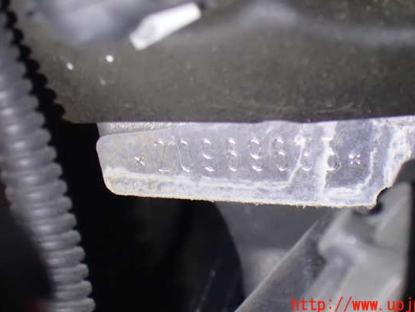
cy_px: 137
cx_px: 233
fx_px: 1367
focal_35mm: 114
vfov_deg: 13.0
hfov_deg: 17.3
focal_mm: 18
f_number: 4.9
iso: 1600
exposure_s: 1/50
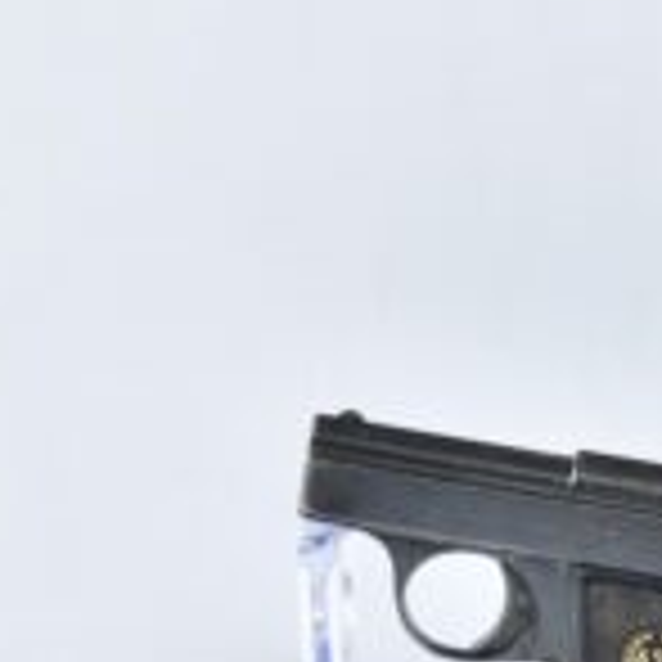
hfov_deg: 6.7
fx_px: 5647
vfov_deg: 6.7
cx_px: 676
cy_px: 576
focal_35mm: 261
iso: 640
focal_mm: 50
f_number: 5.6
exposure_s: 1/20
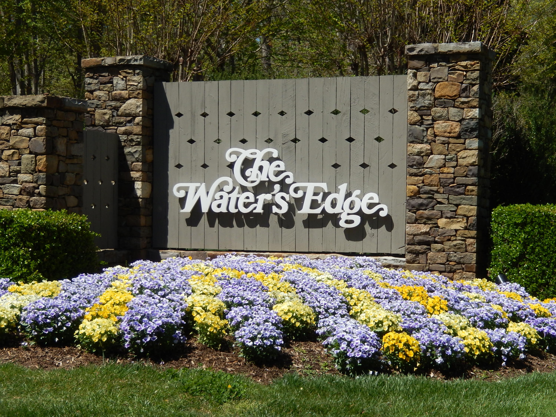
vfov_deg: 20.2
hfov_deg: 26.7
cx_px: 278
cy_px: 208
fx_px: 1173
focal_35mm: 73
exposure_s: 1/800
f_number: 4.9
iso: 125
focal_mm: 13.1
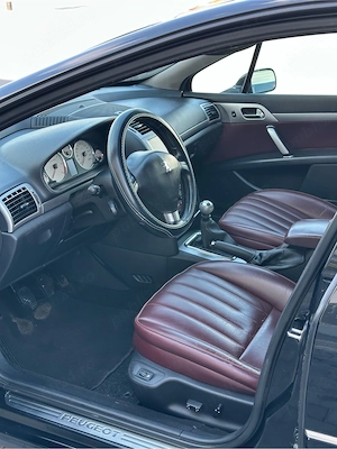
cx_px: 168
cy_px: 224
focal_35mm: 48
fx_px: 623
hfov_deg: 30.3
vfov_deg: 39.7
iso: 64
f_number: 1.78
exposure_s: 1/121
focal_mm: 6.86
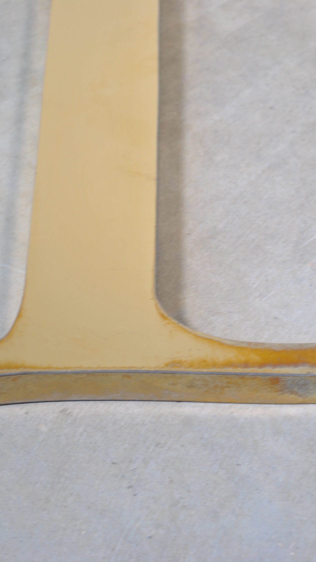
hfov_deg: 9.3
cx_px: 254
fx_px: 1933
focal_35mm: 130
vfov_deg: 16.5
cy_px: 281
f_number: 5.6
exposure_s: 1/25
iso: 200
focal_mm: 55
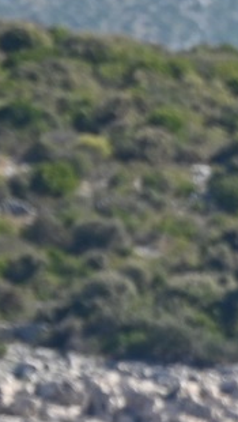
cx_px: 774
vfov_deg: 1.4
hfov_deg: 0.8
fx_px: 16996
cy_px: 617
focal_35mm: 1519
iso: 250
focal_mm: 300
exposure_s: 1/1250
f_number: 5.6
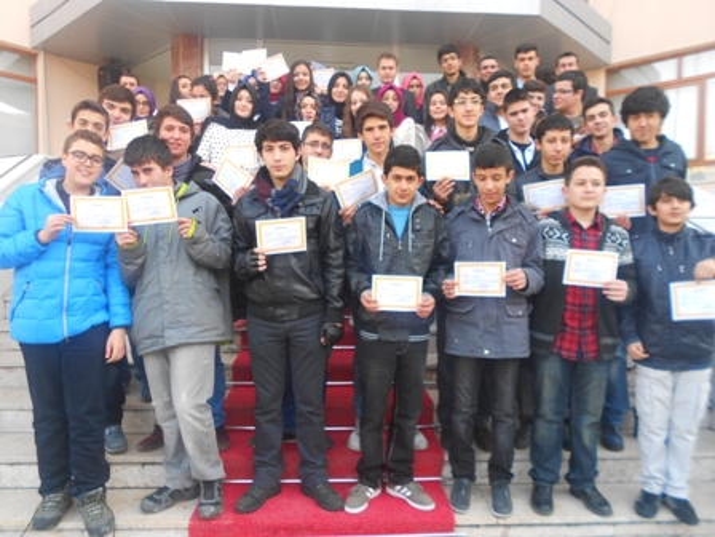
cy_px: 268
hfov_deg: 67.3
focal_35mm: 26
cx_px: 358
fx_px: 537
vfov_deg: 53.1
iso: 80
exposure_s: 1/50
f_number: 3.2
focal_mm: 4.6
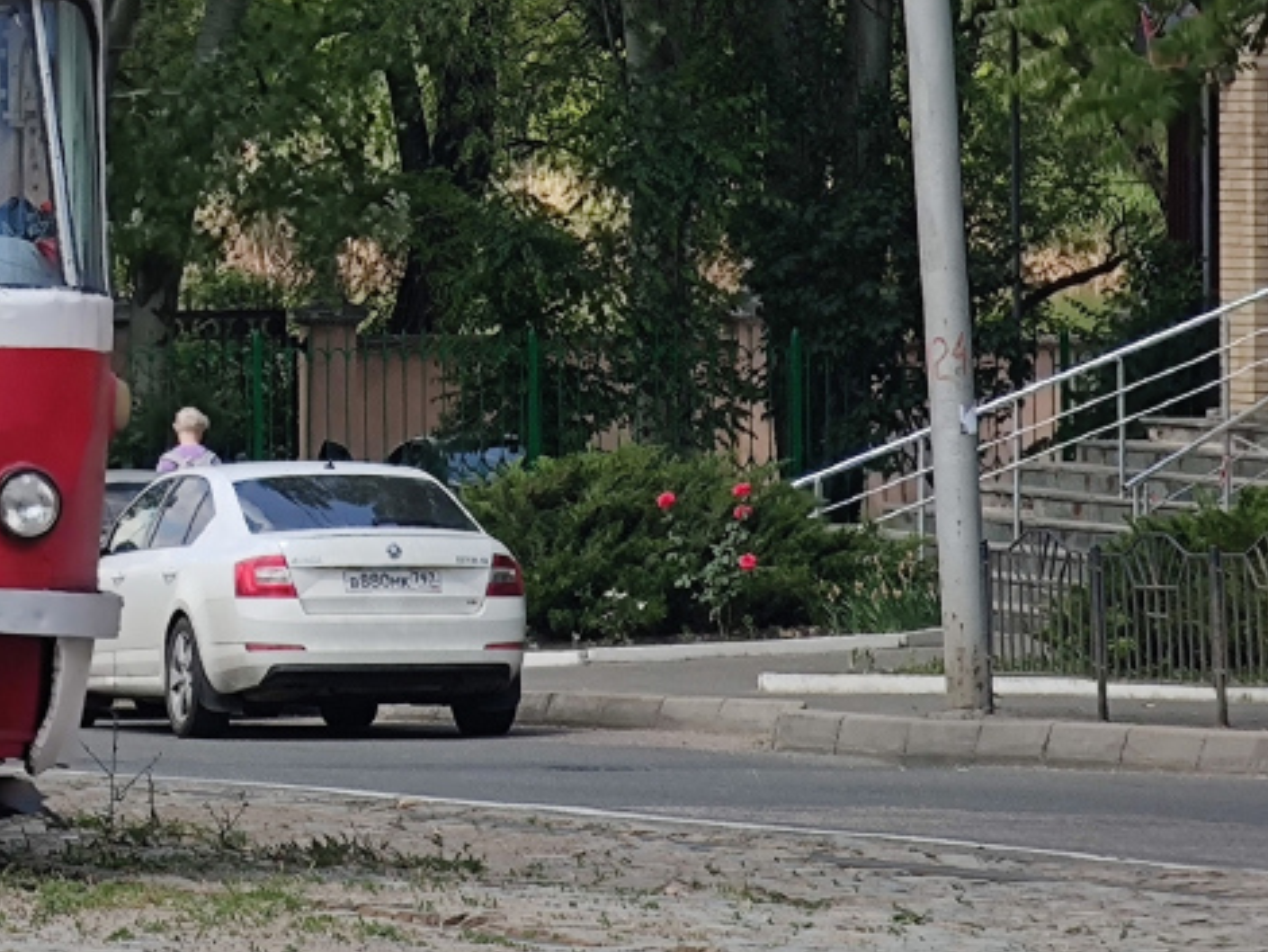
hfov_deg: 5.6
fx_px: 12864
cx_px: -451
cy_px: -279
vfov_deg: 4.2
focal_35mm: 351
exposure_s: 1/179
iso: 50
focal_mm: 22
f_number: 4.1
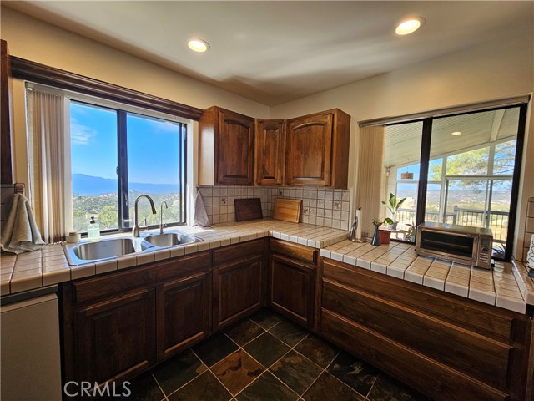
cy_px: 200
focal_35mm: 13
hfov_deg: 106.2
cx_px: 267
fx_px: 201
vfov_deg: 89.9
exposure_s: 1/120
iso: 64
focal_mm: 2.2
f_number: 2.2
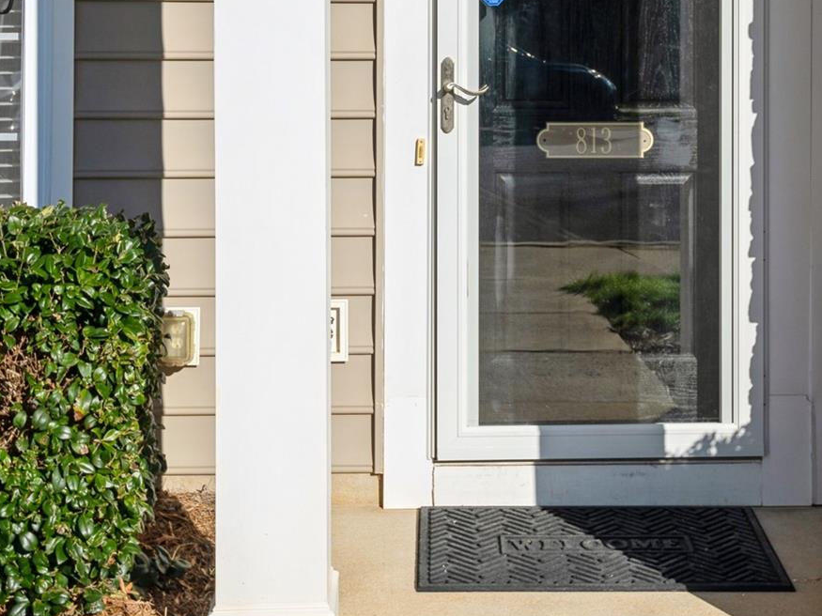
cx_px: 478
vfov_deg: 19.8
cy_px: -13
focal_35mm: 72
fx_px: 1709
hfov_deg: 27.0
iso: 200
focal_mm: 32
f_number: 8
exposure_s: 1/1000
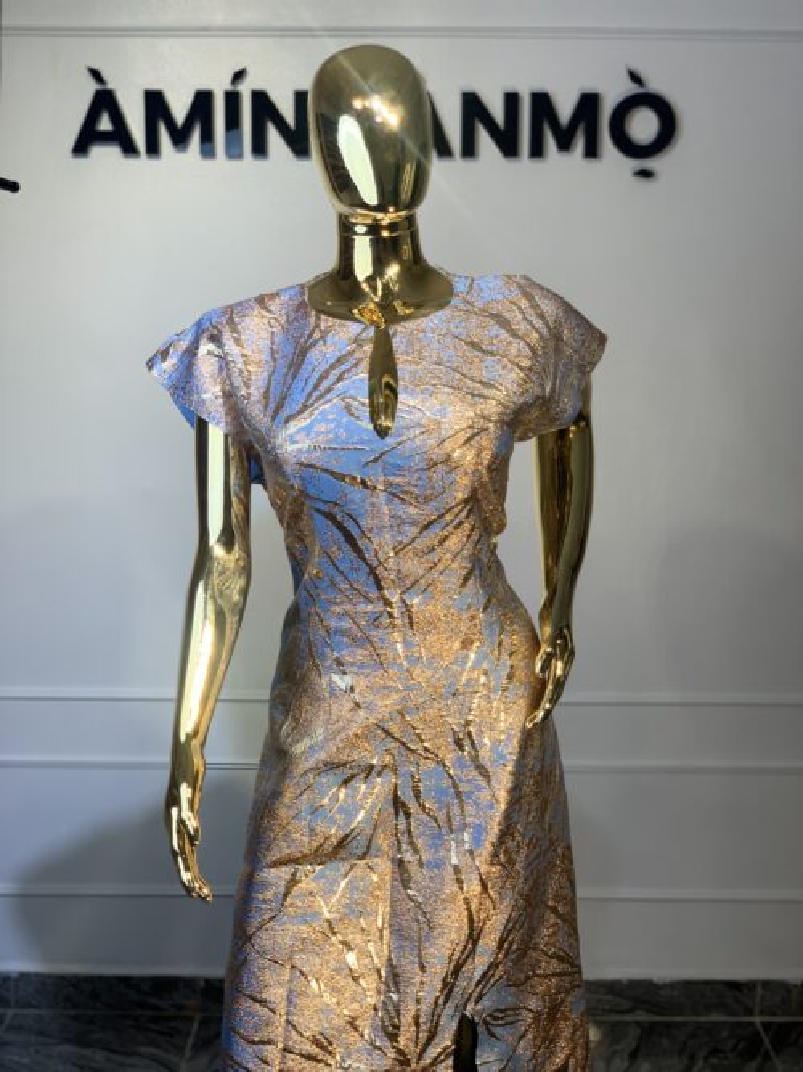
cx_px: 402
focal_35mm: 52
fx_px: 1609
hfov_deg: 28.0
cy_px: 536
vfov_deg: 36.8
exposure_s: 1/115
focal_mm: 6
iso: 32
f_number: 2.4
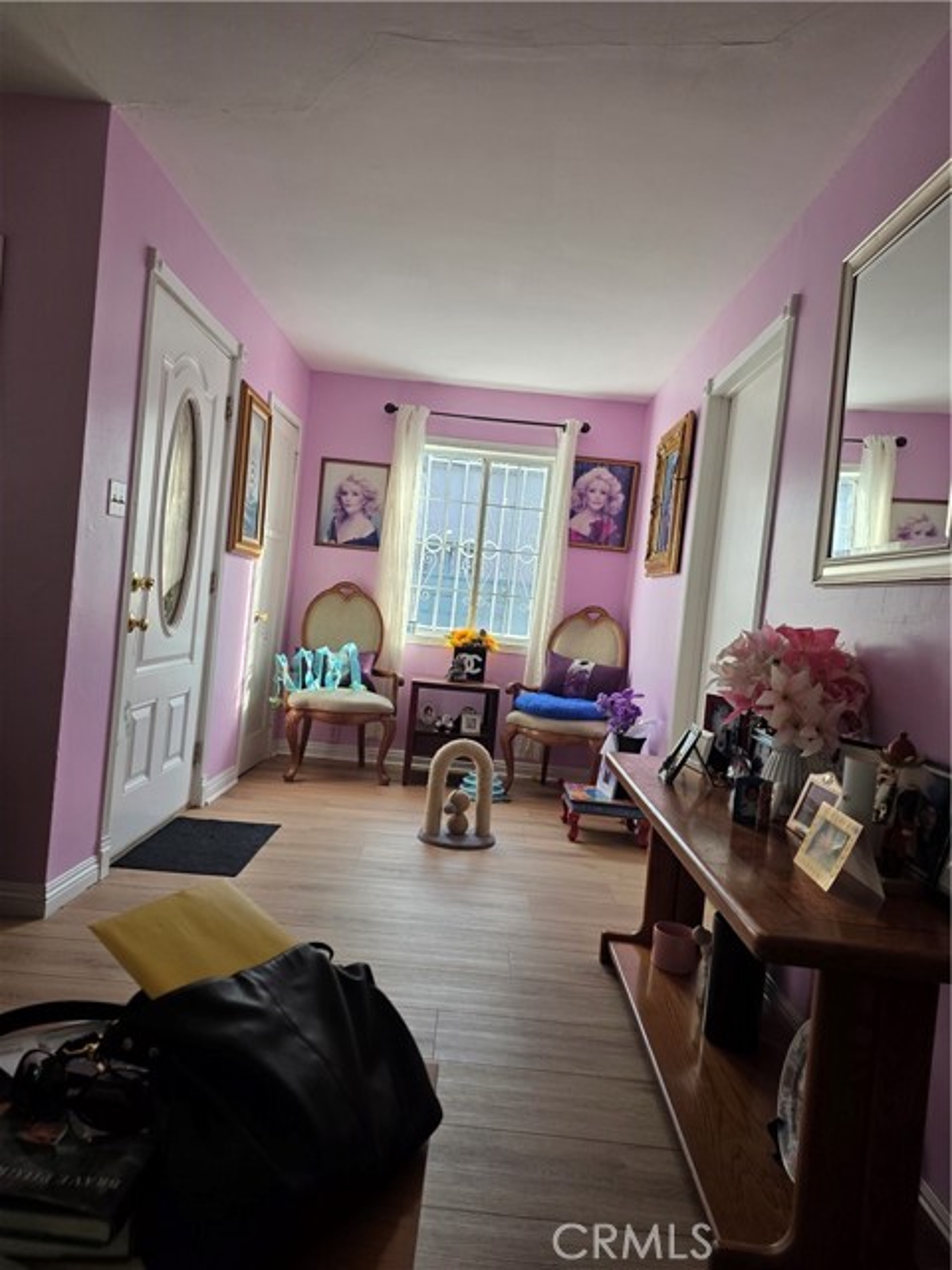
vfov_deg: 73.9
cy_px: 635
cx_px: 476
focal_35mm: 23
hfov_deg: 58.9
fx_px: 843
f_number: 1.7
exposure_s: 1/180
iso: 125
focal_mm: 6.3
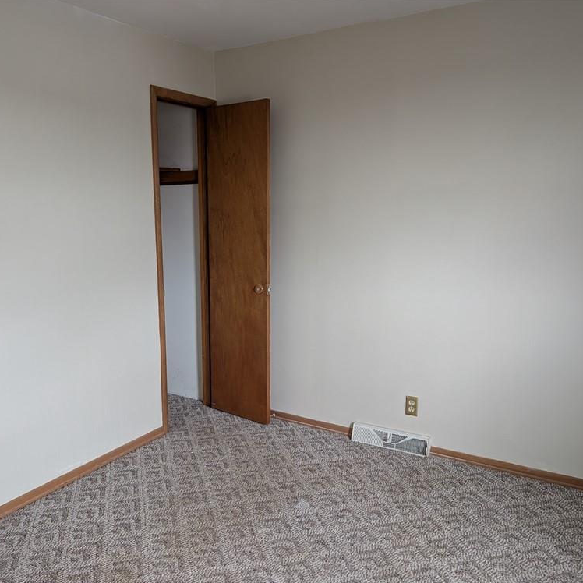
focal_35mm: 29
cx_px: 240
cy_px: 296
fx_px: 553
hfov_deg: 55.3
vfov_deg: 55.6
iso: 990
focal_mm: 6.9
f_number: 1.68
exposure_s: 1/261
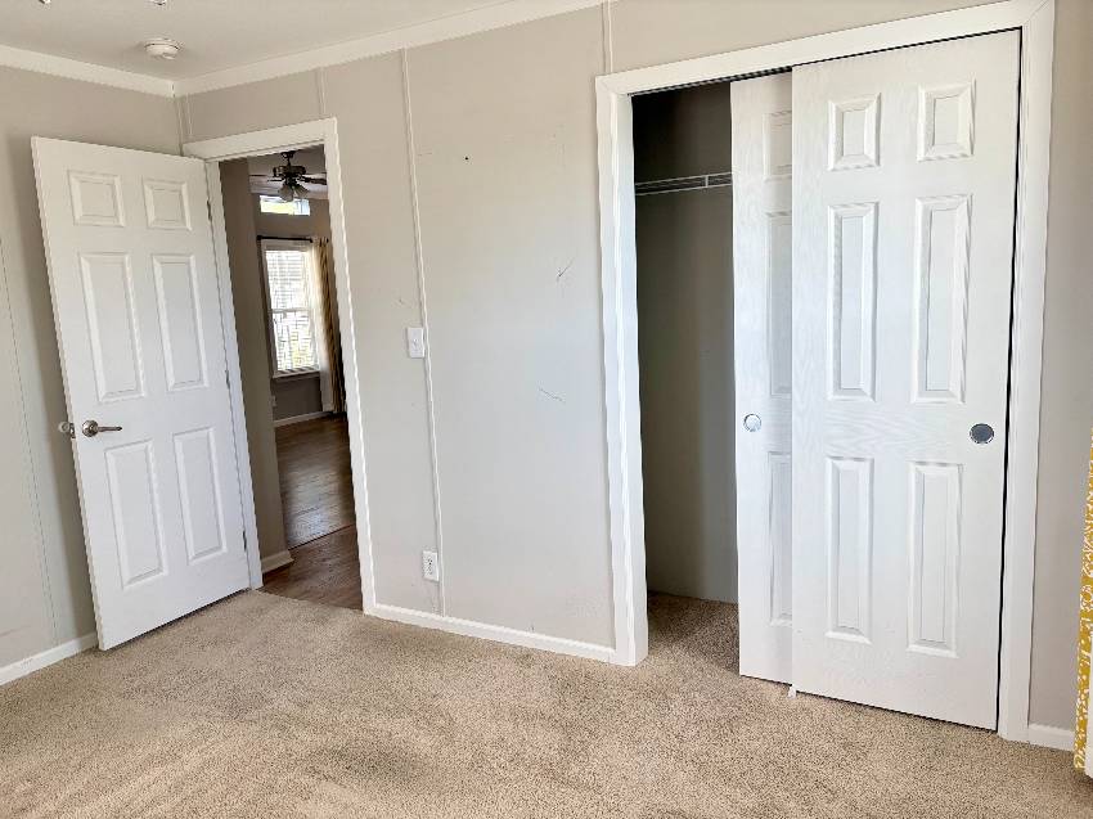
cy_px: 410
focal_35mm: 26
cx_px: 546
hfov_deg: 67.3
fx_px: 821
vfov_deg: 53.0
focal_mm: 5.96
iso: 100
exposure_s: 1/120
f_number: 1.6
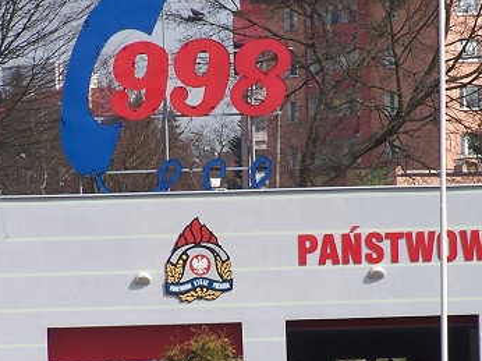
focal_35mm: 410
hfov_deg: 4.8
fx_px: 5705
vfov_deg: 3.6
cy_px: 249
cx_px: 288
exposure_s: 1/500
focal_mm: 36.2
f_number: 4.5
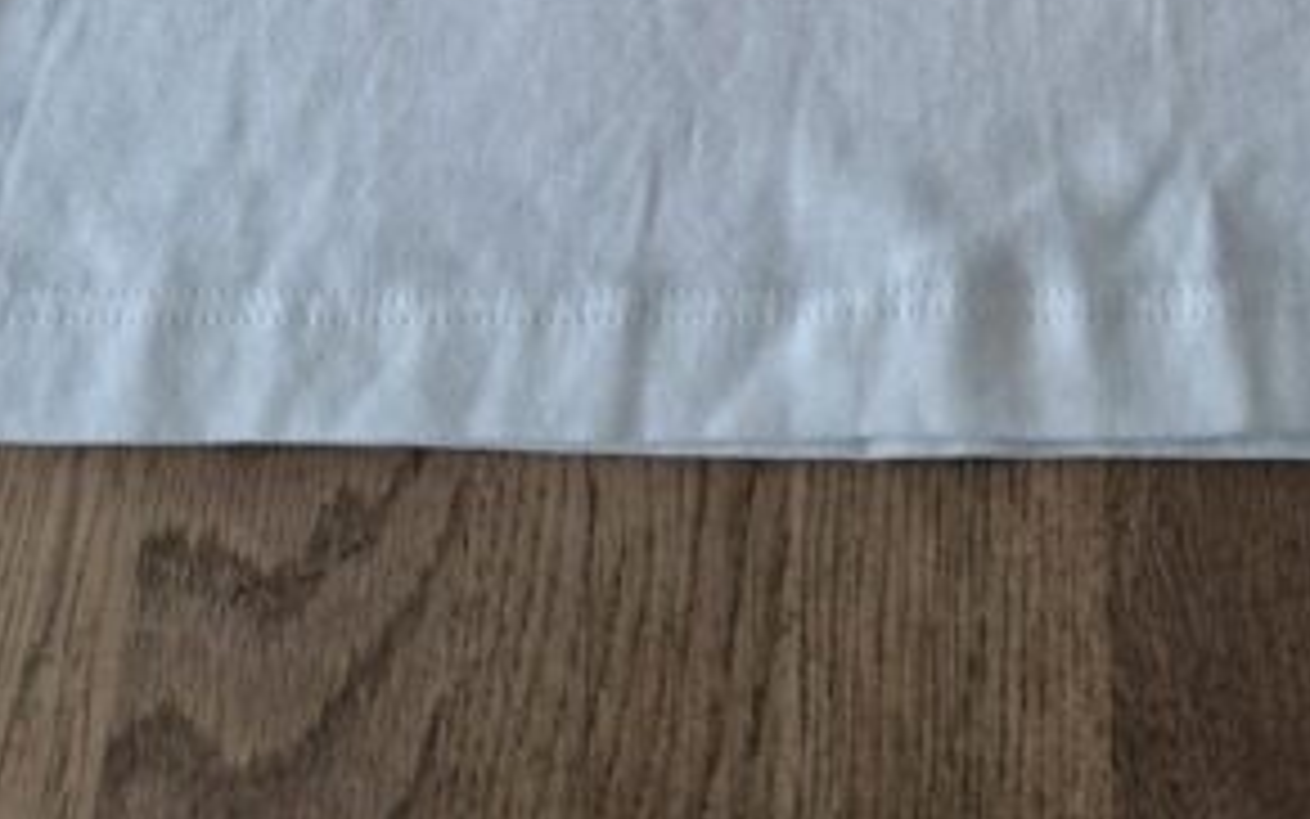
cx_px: 1008
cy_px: -792
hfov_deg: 30.0
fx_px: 2392
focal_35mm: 67
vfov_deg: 15.6
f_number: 1.8
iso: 125
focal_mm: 5.54
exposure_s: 1/100
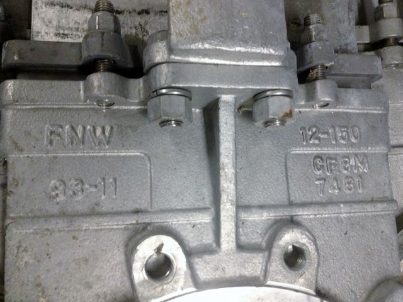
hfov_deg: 52.6
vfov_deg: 40.7
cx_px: 202
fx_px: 407
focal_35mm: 35
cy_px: 151
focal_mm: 4.28
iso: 250
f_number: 2.4
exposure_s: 1/20
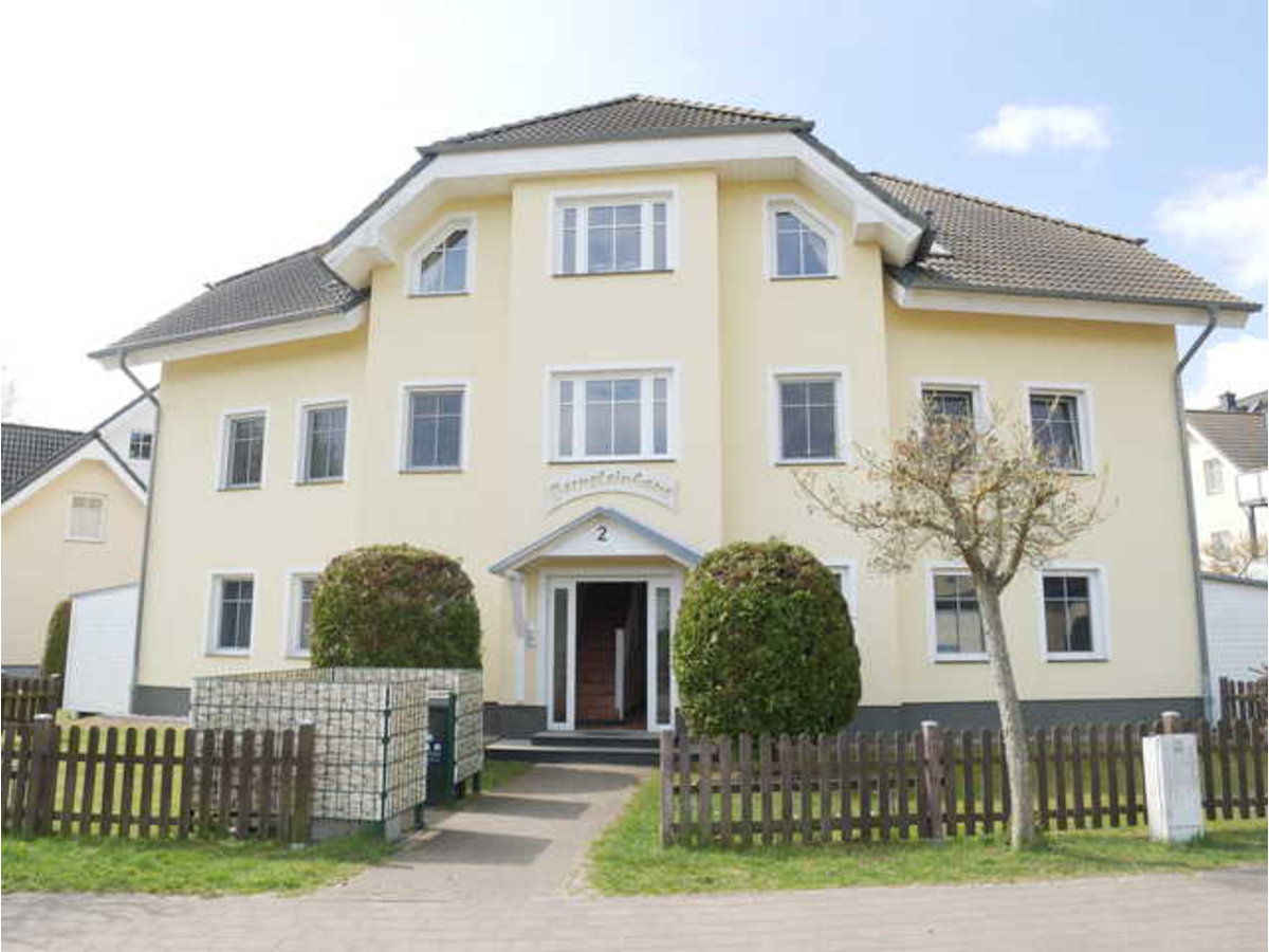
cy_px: 476
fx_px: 880
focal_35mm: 24
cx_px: 634
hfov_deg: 71.6
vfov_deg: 56.8
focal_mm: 12
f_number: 5.6
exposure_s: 1/320
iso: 200
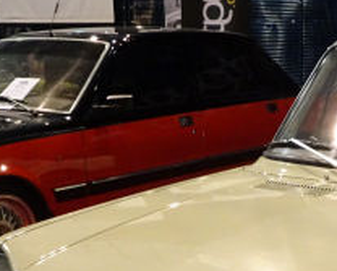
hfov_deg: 21.0
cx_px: 261
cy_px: 195
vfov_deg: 17.0
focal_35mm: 90
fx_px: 899
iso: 800
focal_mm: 4.1
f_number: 3.5
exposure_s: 1/30
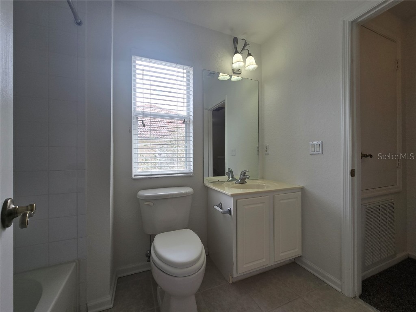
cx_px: 208
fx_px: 156
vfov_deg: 89.9
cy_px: 156
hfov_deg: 106.2
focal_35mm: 13
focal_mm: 2.2
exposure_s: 1/154
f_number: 2.2
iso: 50
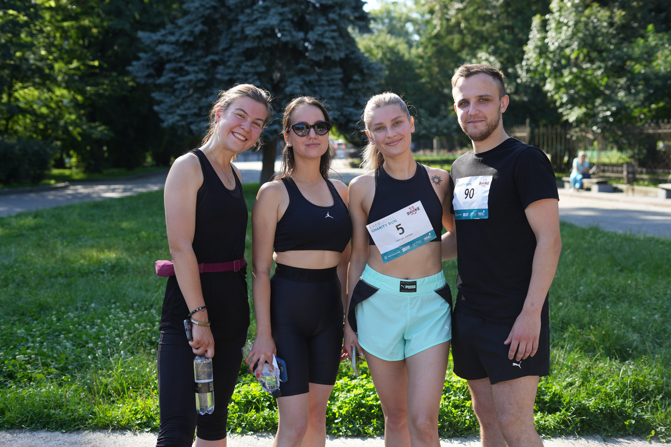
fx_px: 932
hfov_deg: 39.6
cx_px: 336
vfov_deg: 27.0
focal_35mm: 50
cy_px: 224
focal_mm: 50
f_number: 3.5
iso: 100
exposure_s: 1/250
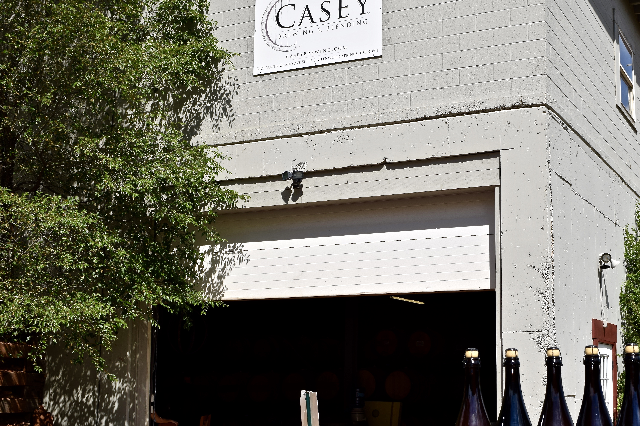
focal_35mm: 53
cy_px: 269
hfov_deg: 37.4
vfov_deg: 25.6
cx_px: 407
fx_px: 937
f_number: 11
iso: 100
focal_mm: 25
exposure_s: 1/200
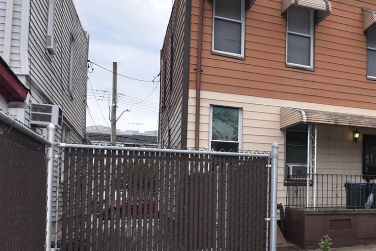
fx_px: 449
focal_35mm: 43
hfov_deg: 34.9
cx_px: 463
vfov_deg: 30.8
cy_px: 179
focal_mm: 16
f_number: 8
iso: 400
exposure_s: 1/200
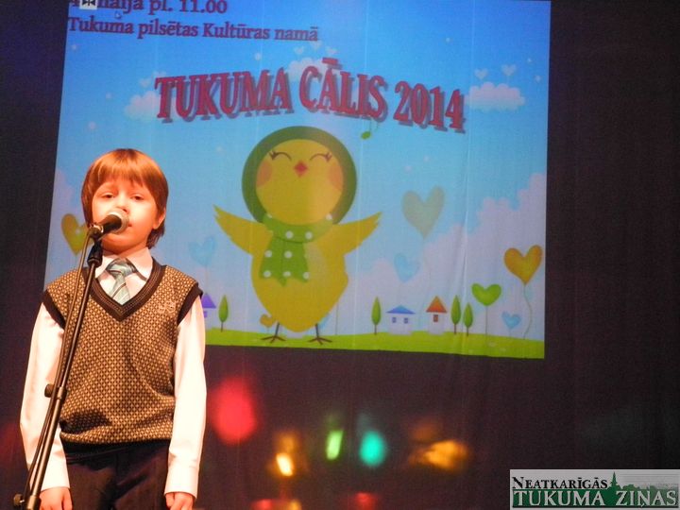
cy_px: 255
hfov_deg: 28.6
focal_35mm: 68
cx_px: 340
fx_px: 1336
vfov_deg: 21.6
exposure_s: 1/100
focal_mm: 14.5
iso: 1600
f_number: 4
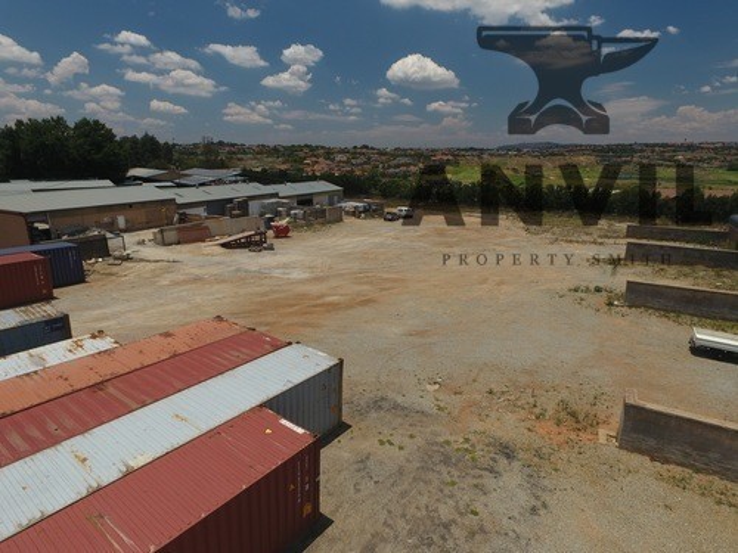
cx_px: 369
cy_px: 276
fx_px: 426
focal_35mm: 20
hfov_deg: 81.7
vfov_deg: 66.0
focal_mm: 3.61
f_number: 2.8
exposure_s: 1/803
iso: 100
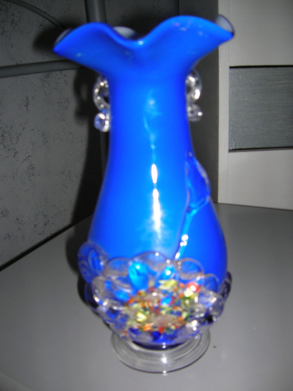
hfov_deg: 41.7
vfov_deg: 54.0
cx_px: 146
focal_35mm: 34
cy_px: 196
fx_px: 384
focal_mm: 5.7
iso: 50
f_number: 2.9
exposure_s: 1/60.1
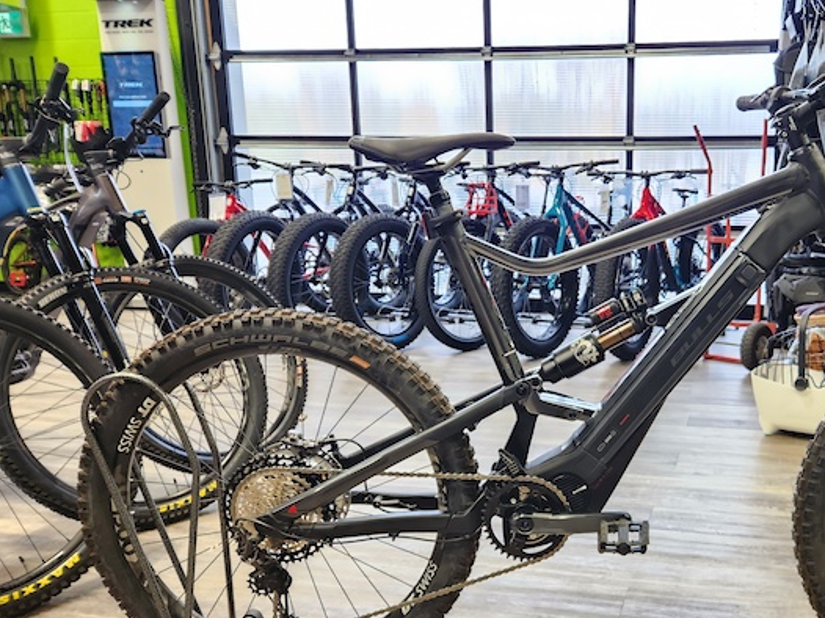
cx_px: 601
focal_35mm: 35
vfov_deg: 40.5
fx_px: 834
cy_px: 373
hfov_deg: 50.8
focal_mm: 5.4
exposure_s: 1/120
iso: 125
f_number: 1.8
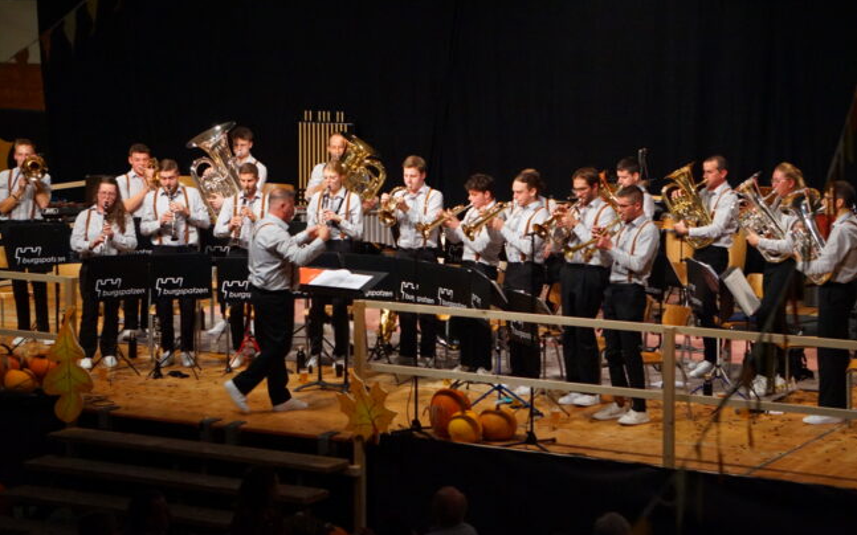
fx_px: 2113
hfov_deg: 22.9
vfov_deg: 14.4
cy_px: 262
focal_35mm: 91
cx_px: 428
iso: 2500
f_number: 4.5
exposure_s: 1/100
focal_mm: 59
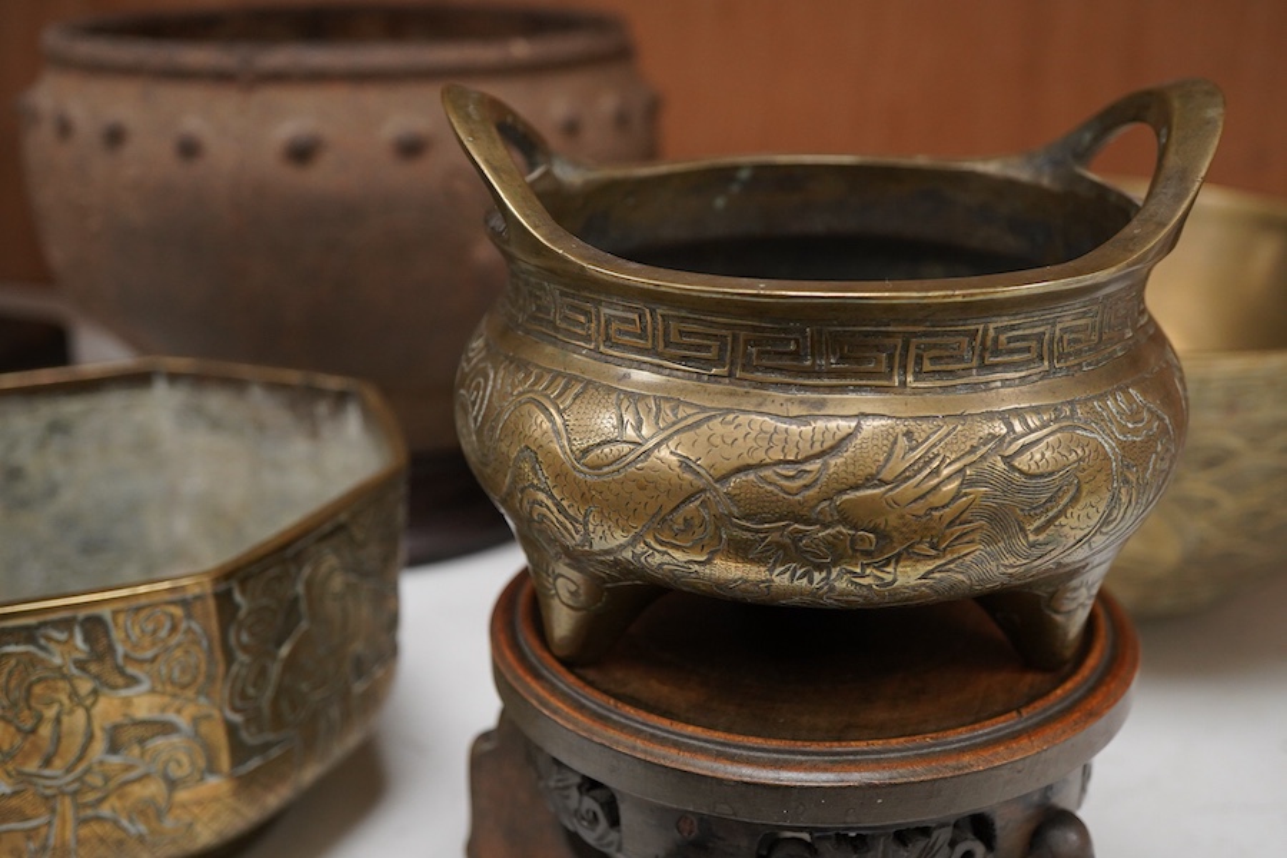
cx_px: 644
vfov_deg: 29.9
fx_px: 1609
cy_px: 429
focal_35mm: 45
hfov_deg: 43.6
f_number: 8
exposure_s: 1/125
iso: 1250
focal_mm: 30
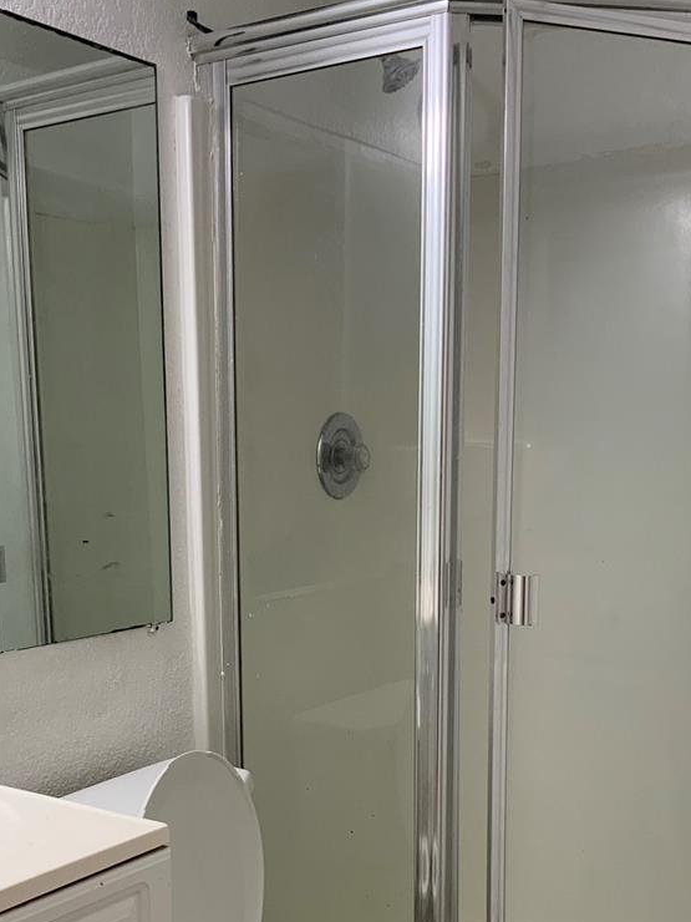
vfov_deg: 39.4
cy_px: 680
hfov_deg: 30.8
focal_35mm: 47
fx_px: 1251
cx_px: 278
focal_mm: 3
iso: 32
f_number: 1.8
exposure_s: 1/60
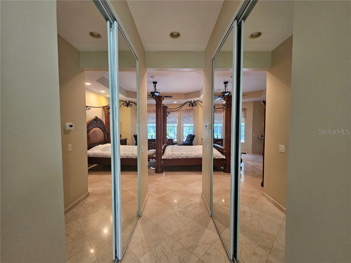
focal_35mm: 13
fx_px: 132
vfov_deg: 89.9
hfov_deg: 106.2
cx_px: 176
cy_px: 132
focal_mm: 2.2
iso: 320
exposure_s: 1/60
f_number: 2.2
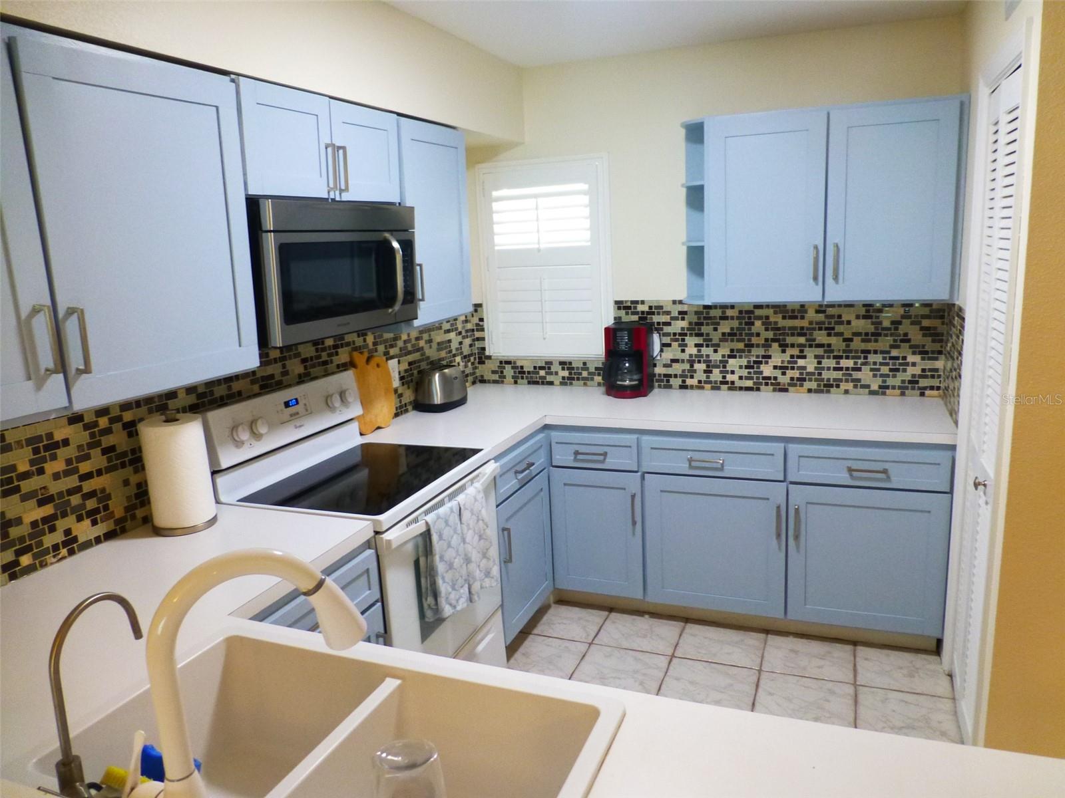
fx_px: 738
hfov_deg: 71.6
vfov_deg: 56.8
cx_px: 532
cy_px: 399
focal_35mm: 24
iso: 400
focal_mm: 4.3
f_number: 3.3
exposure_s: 1/25
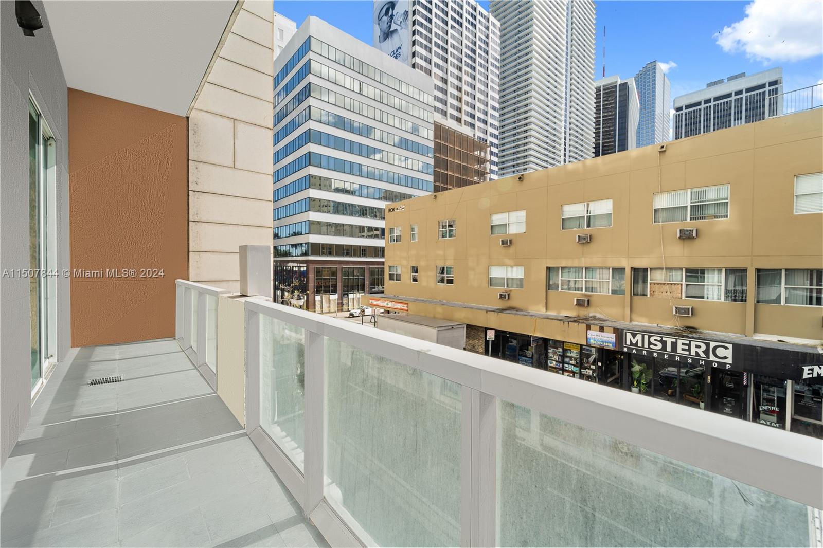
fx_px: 320
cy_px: 274
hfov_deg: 104.3
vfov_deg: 81.2
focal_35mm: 14
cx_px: 412
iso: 320
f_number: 11
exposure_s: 1/60
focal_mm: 14
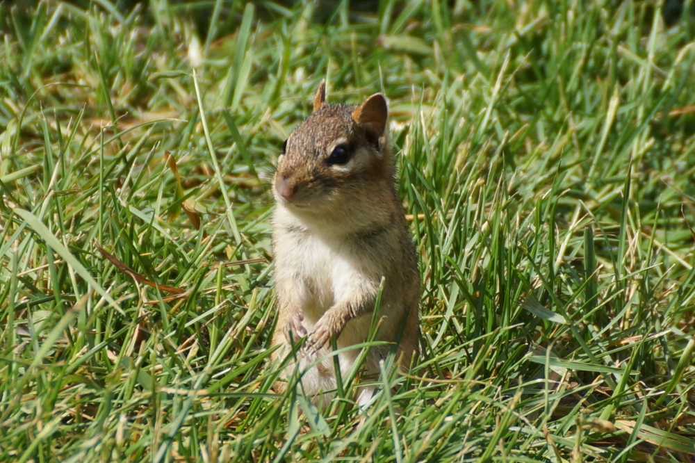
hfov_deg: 5.5
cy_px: 232
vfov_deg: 3.7
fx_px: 7237
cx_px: 348
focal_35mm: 375
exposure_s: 1/400
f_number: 6.3
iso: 320
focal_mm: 250
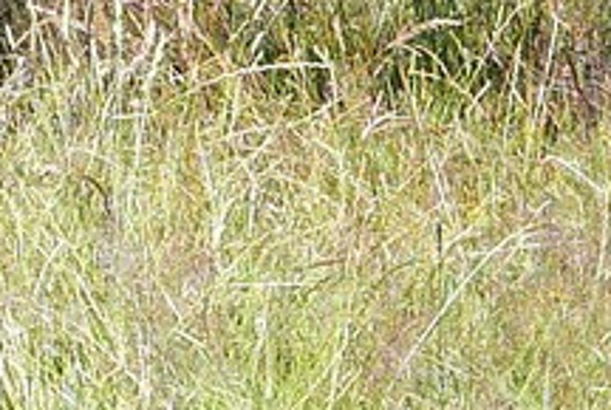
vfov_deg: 1.9
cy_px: -541
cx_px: 130
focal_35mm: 710
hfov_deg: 2.9
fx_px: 12075
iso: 200
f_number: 5.6
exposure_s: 1/500
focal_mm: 34
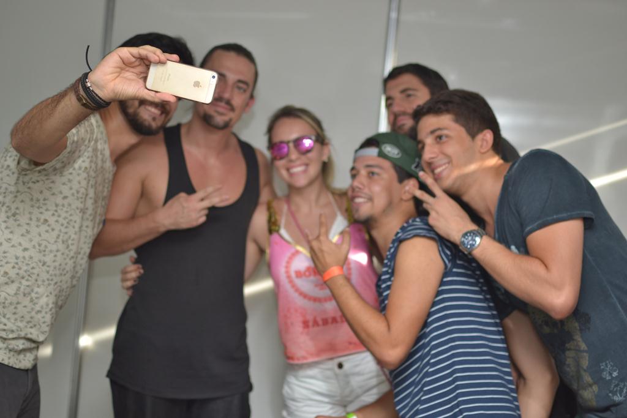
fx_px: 914
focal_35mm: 52
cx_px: 314
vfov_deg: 25.8
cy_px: 209
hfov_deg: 37.8
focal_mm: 35
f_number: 2
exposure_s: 1/200
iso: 200
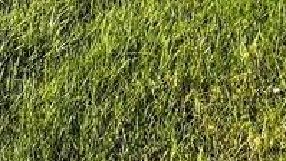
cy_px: -338
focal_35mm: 73
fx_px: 554
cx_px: -204
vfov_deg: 10.6
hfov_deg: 21.3
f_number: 1.8
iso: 32
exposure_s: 1/652
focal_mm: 1.57
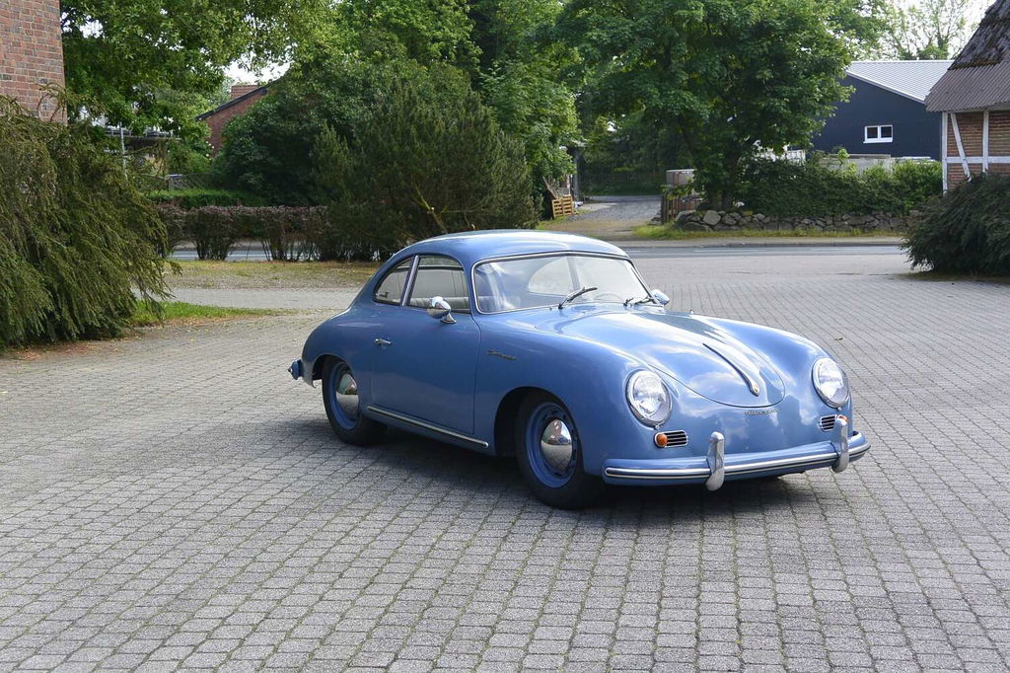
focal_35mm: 52
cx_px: 505
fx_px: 1458
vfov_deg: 26.0
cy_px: 336
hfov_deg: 38.2
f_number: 4.8
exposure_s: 1/200
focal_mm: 19.6
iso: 160
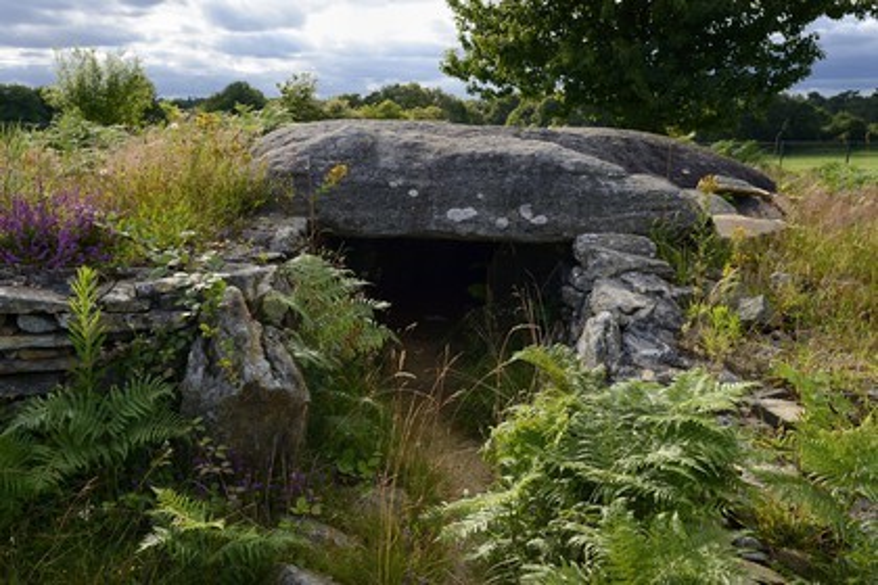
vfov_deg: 35.1
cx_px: 439
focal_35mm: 38
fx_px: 927
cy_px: 292
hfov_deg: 50.7
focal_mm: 38
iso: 200
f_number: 10
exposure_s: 1/200
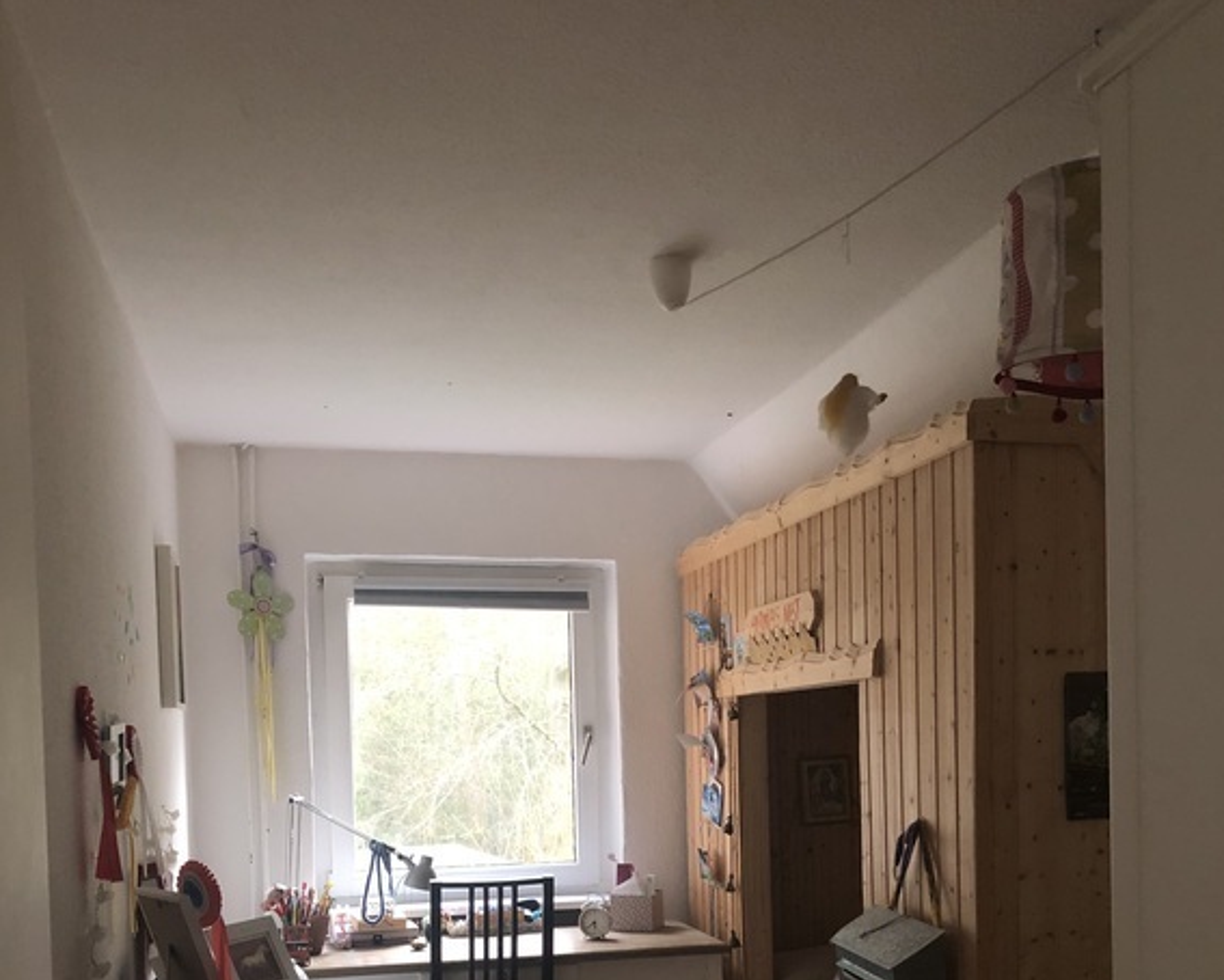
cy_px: 794
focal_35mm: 37
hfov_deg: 49.1
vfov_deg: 38.5
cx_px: 617
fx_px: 1341
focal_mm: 3.99
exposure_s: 1/15
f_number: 1.8
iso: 64
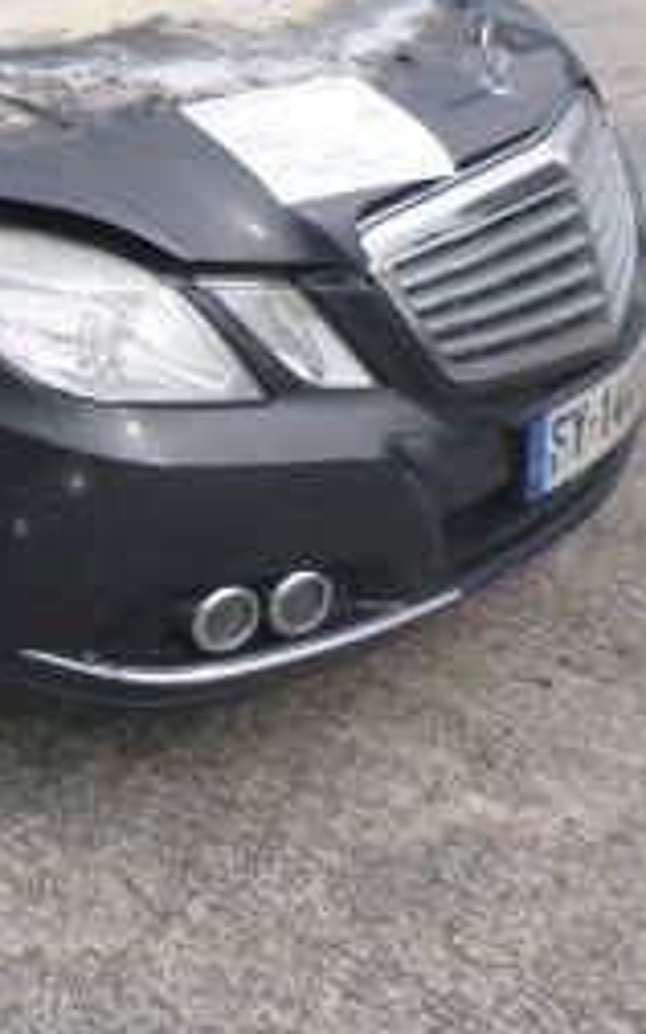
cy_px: 94
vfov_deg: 29.3
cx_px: -495
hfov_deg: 16.5
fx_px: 1888
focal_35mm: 67
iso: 100
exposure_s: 1/320
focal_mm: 4.5
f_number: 3.9
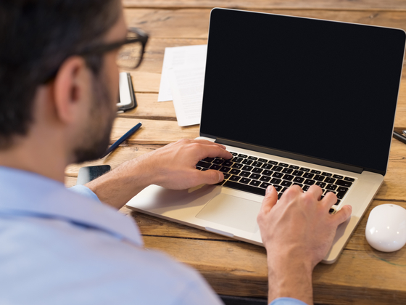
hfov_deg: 34.9
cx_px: 199
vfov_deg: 26.6
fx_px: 645
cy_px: 154
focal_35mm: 55
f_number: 4
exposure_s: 1/160
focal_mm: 50
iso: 400
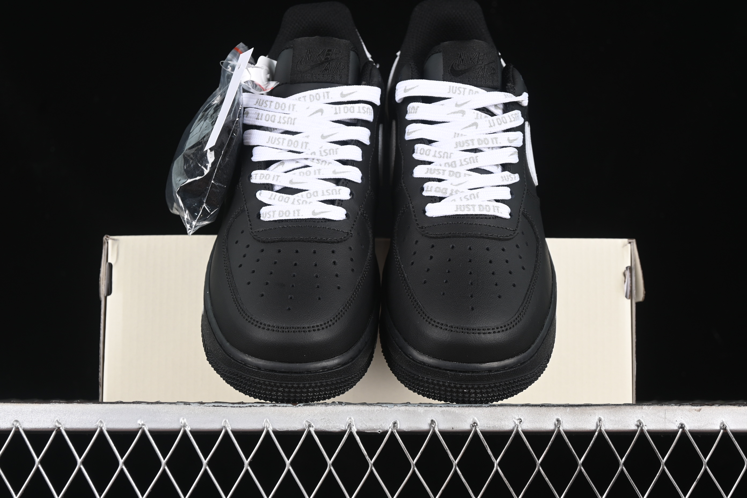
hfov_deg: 27.0
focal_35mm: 75
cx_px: 374
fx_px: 1556
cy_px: 249
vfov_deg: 18.2
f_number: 6.3
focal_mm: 50
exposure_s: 1/50
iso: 160
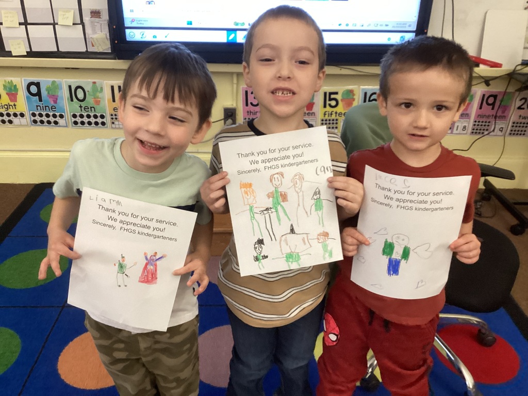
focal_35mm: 31
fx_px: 473
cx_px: 264
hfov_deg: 58.4
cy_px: 198
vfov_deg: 45.4
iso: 320
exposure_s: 1/60
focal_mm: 3.3
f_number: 2.4
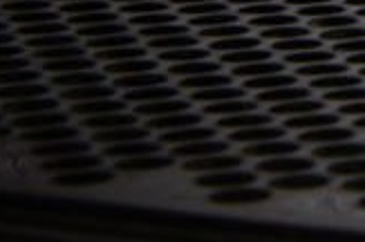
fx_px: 3623
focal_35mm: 358
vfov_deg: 3.7
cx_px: 1064
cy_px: -459
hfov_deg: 5.4
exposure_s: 1/400
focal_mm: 38
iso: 200
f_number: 8
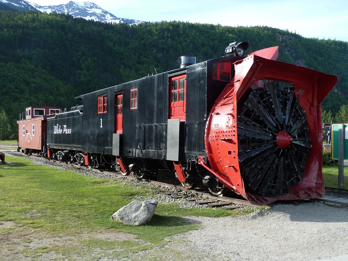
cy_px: 130
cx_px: 174
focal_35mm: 35
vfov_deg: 40.7
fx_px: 352
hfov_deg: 52.6
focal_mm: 5.7
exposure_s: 1/200
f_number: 4
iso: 80
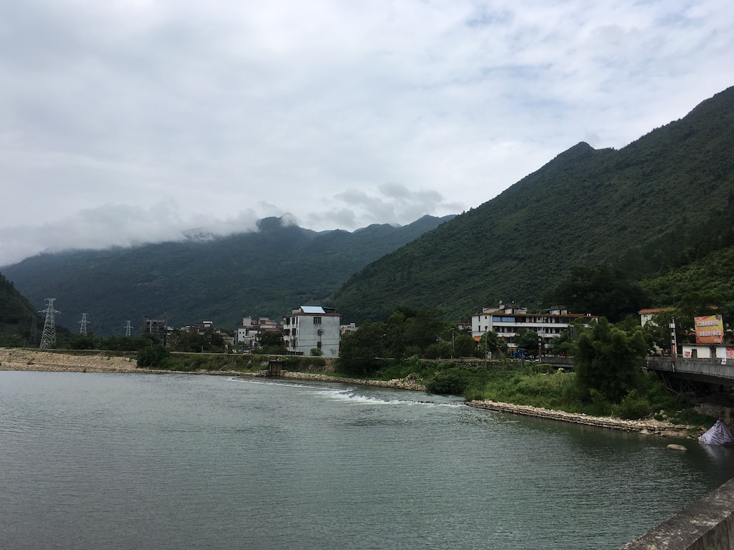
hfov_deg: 61.7
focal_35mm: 29
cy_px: 275
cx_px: 367
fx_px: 615
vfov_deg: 48.2
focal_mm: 4.15
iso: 25
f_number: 2.2
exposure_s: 1/1876
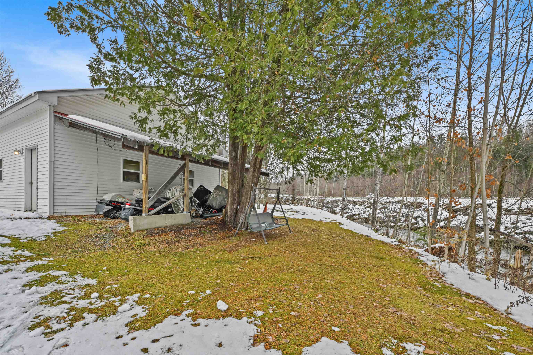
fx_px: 207
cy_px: 178
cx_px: 266
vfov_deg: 81.2
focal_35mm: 14
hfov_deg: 104.3
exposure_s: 1/25
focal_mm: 14
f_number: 14
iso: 800
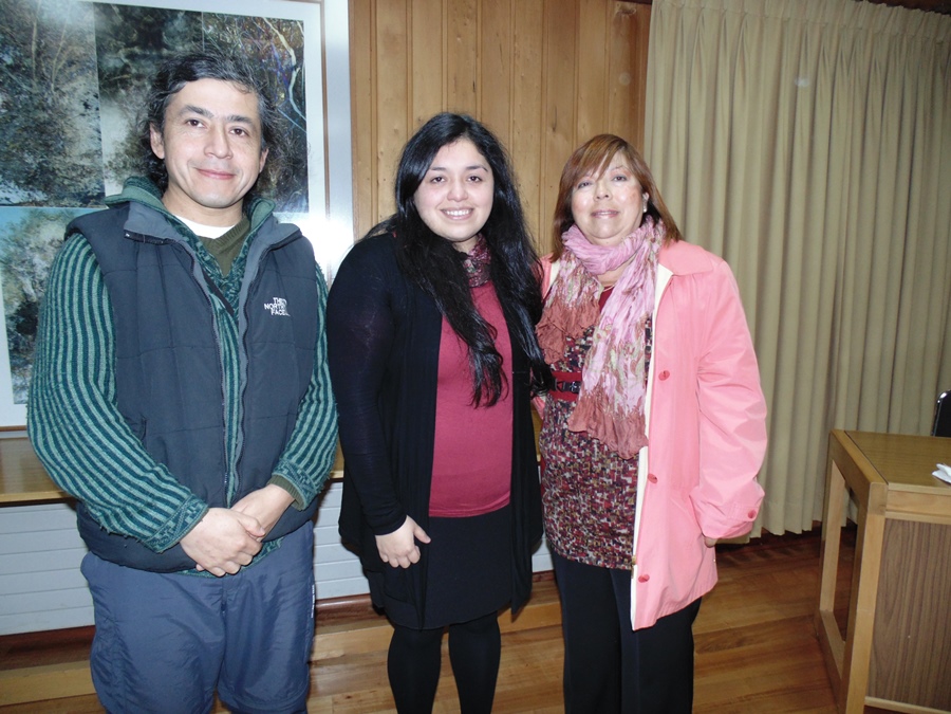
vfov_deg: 61.1
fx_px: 604
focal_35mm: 22
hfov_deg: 76.4
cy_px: 357
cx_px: 476
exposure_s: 1/30
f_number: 3.1
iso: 200
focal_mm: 4
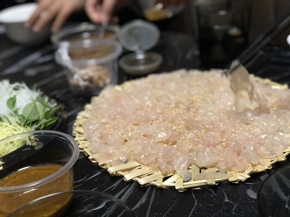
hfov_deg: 36.8
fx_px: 436
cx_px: 145
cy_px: 108
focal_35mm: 52
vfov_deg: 28.0
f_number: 2.4
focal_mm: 6
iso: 160
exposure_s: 1/20
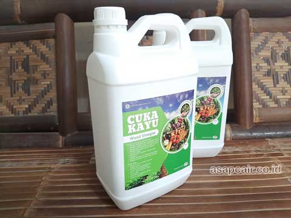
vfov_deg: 51.4
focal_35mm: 27
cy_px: 109
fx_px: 227
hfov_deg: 65.3
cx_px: 146
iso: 500
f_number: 1.7
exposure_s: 1/20
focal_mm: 3.93
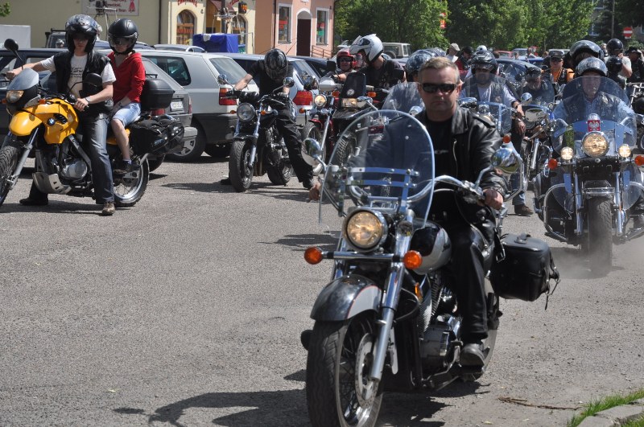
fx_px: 1822
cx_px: 322
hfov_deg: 20.0
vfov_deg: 13.4
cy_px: 214
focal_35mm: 102
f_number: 8
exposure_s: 1/1000
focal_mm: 68
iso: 320
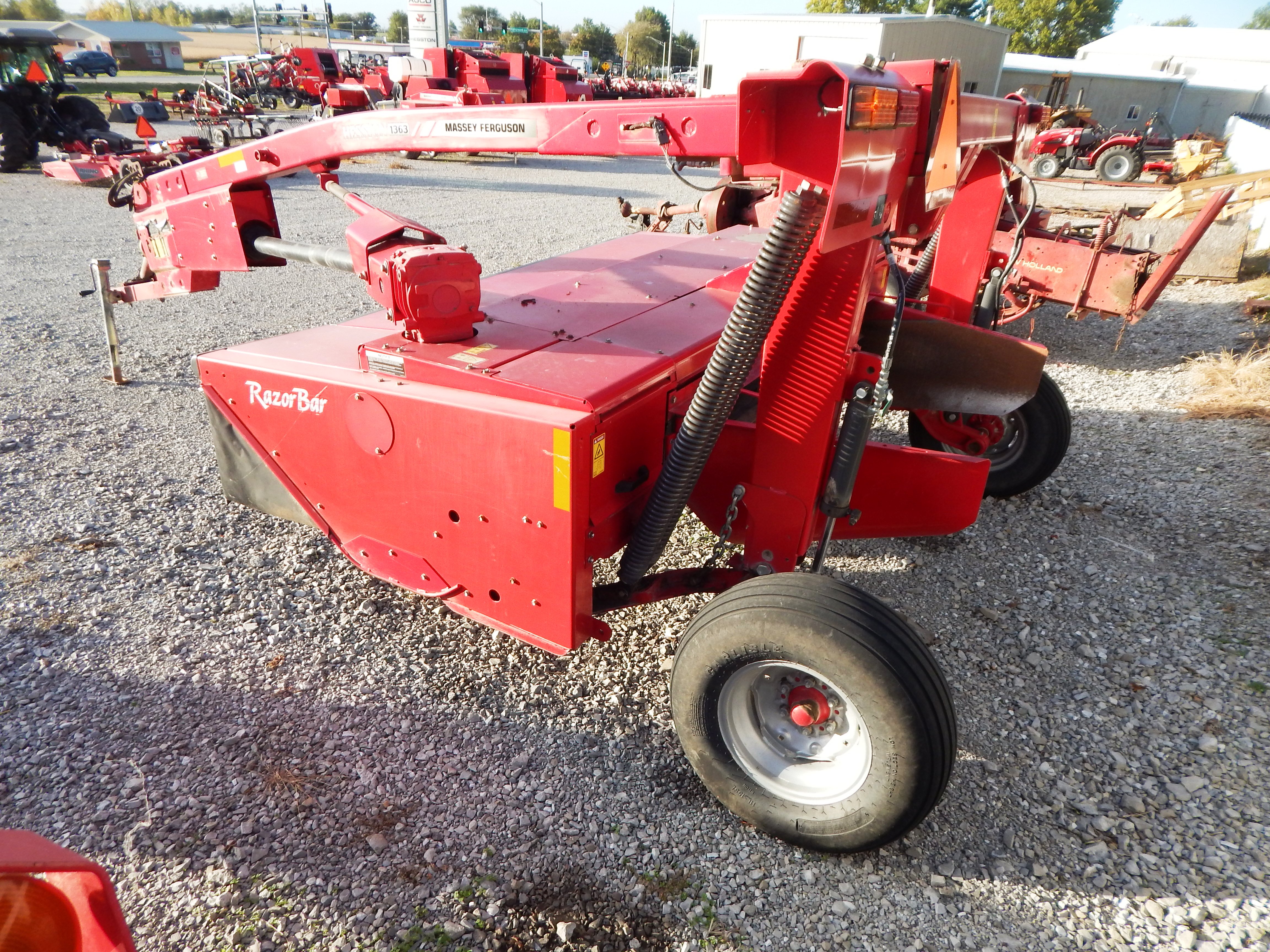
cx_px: 635
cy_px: 476
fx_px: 807
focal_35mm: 22
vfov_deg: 61.1
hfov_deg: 76.4
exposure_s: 1/500
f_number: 3
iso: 125
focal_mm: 4
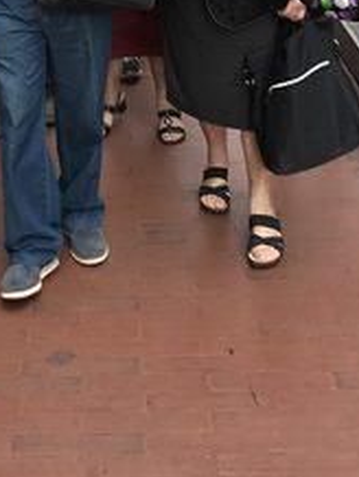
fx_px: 1063
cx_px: 44
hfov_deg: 18.9
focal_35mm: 77
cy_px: -4
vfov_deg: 24.1
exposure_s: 1/100
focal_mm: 3.99
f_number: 1.8
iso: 40
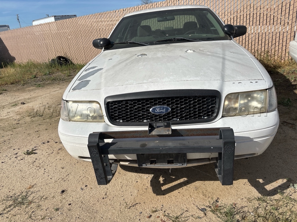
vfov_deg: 53.1
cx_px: 148
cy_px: 111
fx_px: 223
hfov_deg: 67.3
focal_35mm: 26
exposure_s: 1/6329
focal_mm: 5.96
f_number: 1.6
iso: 50
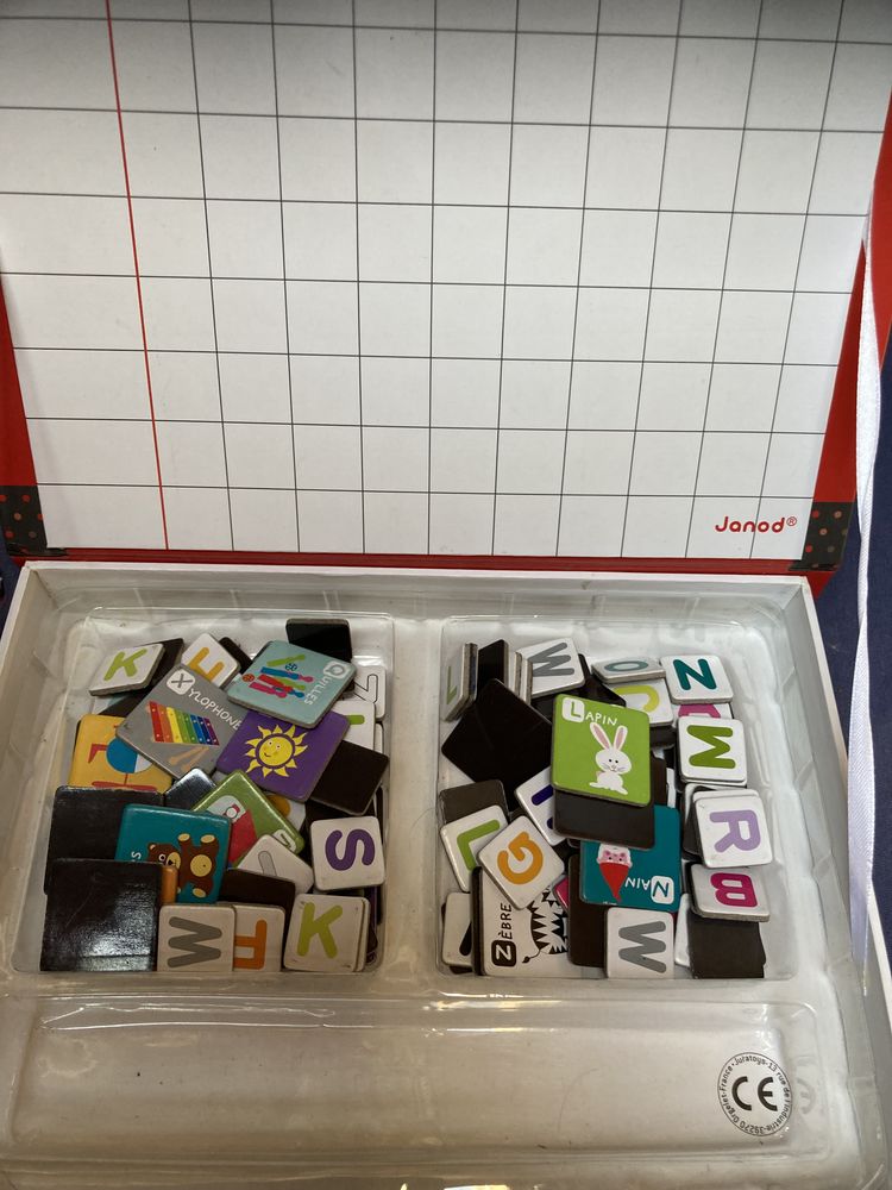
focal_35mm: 28
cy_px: 595
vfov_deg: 63.4
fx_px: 962
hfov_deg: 49.7
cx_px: 446
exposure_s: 1/111
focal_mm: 3.99
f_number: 1.8
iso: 80
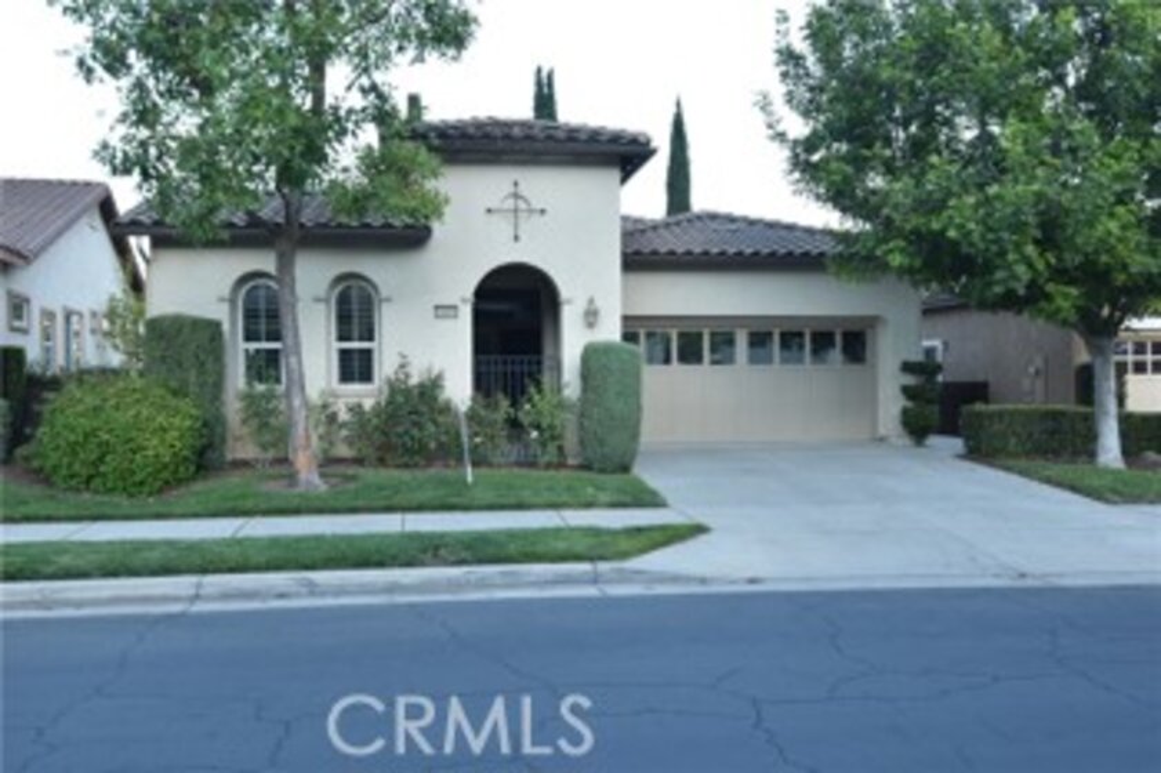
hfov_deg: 59.5
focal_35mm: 32
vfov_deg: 41.7
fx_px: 1015
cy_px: 386
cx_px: 580
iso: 100
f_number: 4
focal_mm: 21
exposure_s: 1/80
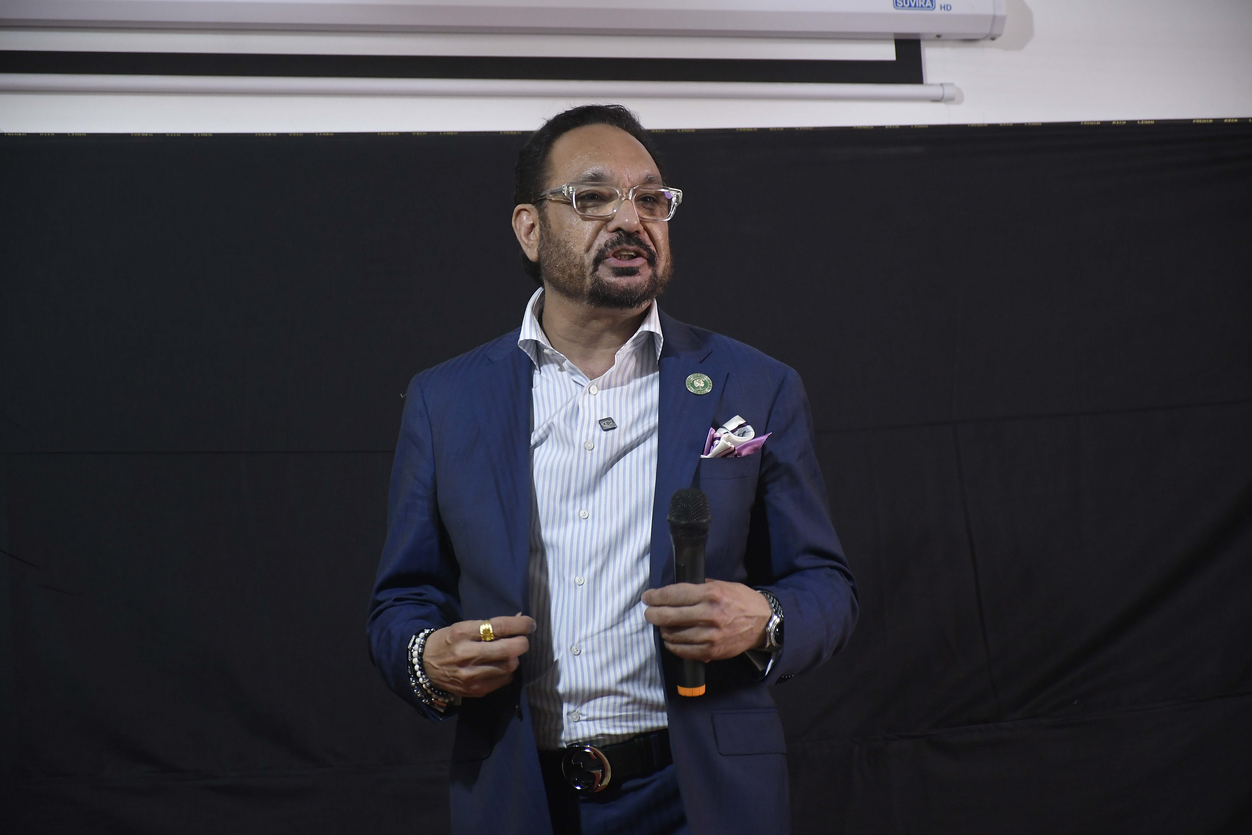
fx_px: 4173
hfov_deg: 17.1
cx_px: 626
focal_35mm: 120
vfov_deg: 11.4
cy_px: 418
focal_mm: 80
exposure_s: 1/125
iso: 1250
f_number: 5.3
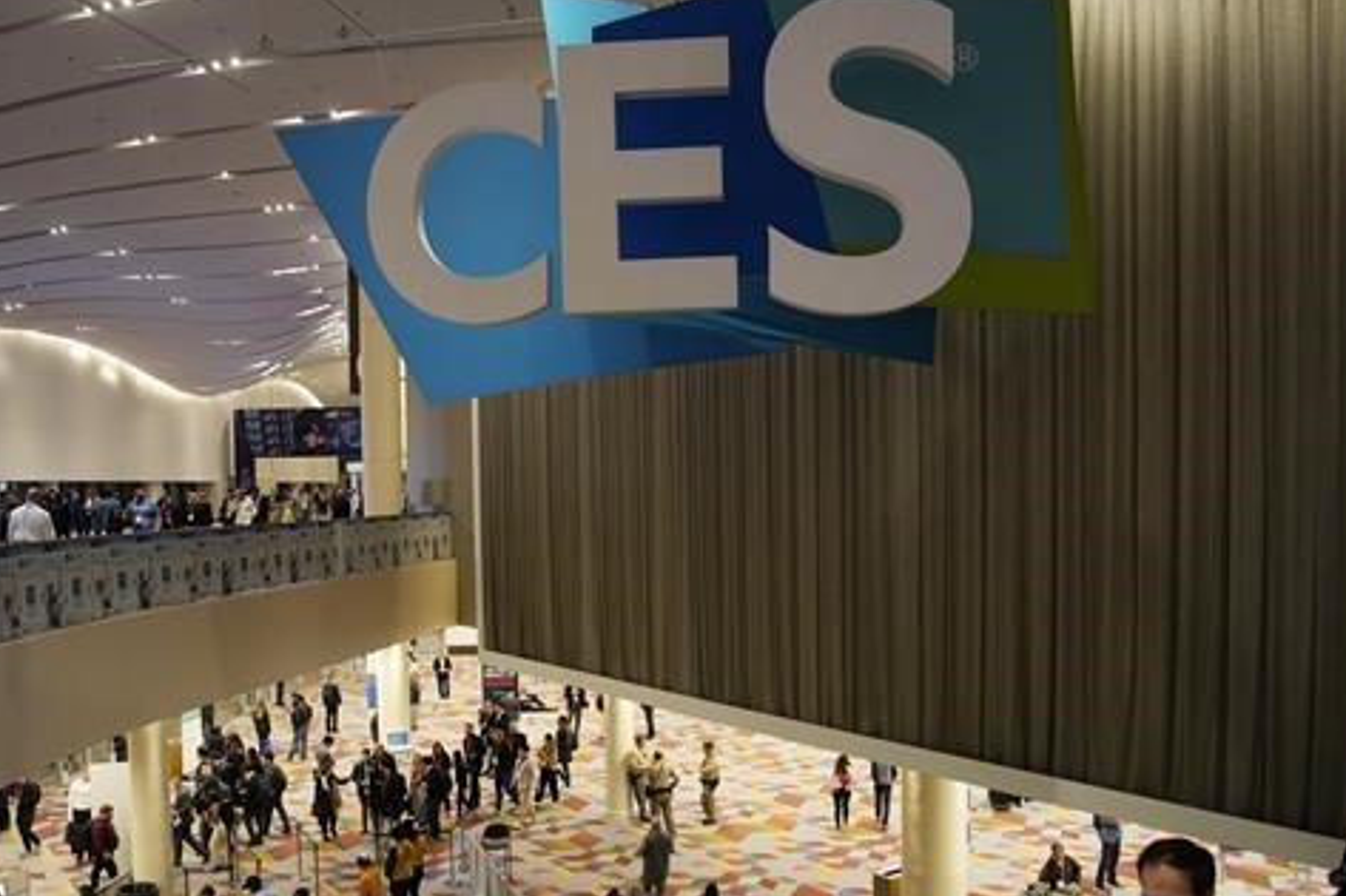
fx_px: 1233
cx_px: 629
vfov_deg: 39.7
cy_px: 559
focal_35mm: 33
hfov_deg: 57.2
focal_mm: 24
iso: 1600
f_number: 2.8
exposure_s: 1/160
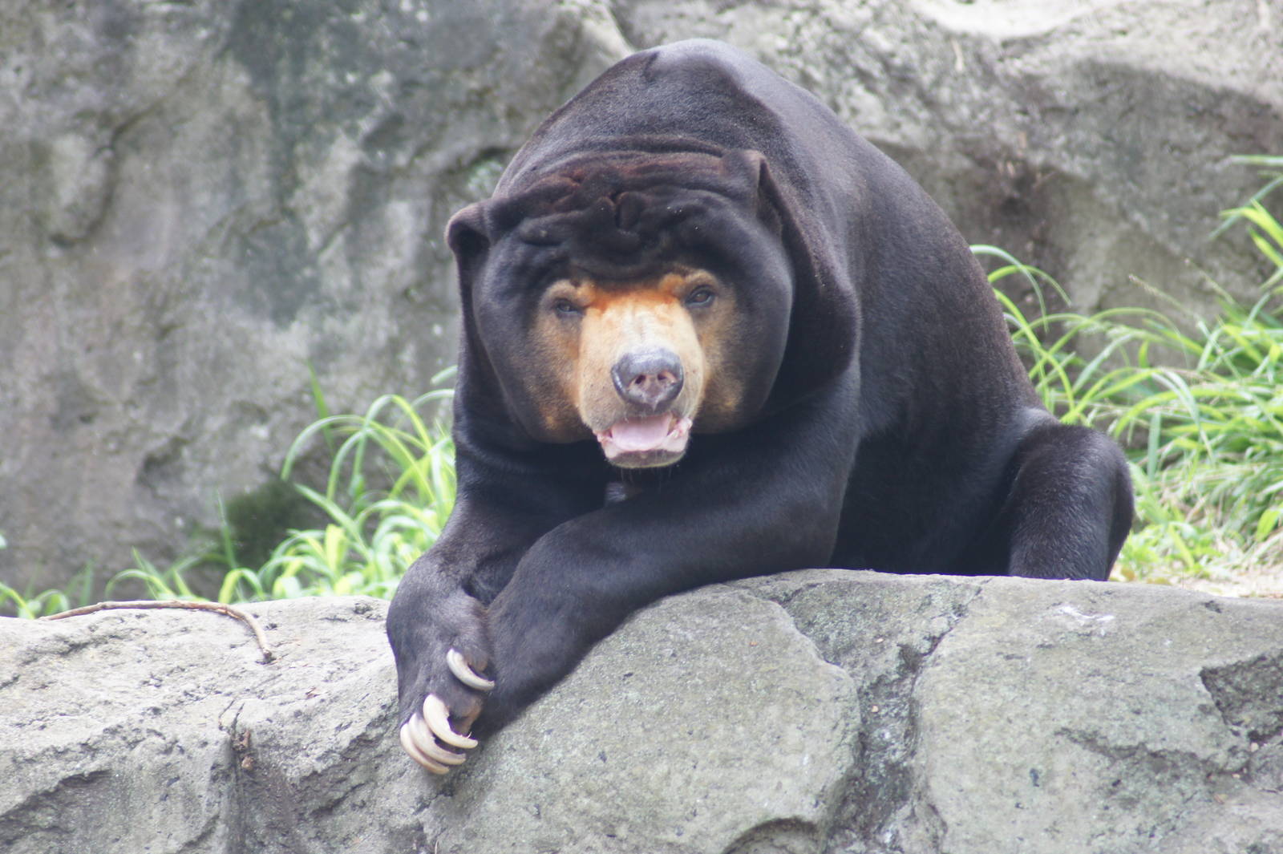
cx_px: 642
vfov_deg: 3.1
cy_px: 427
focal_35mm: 450
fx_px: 16029
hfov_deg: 4.6
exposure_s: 1/60
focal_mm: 300
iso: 400
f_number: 5.6
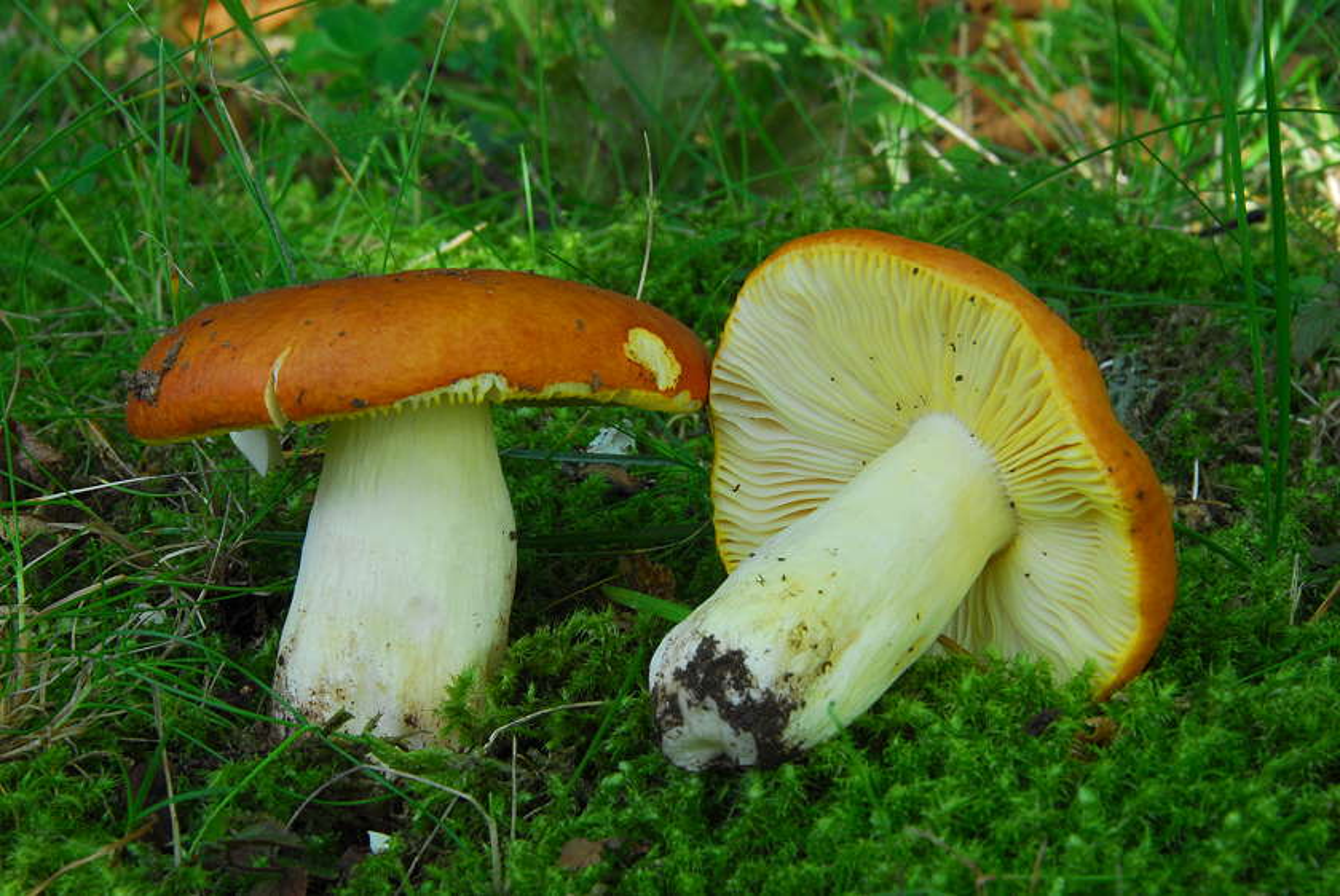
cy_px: 448
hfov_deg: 15.2
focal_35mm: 135
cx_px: 670
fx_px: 5030
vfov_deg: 10.2
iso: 200
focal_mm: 90
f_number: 32
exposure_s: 1/5
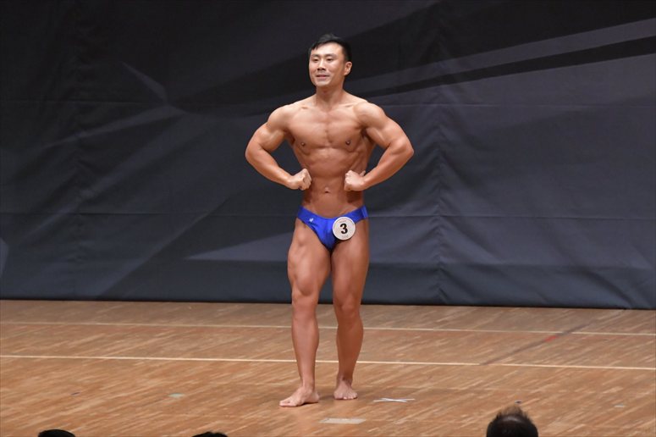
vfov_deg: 4.6
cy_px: 218
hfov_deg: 6.9
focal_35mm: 300
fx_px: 5464
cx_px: 328
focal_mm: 200
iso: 6400
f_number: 5.6
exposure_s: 1/400
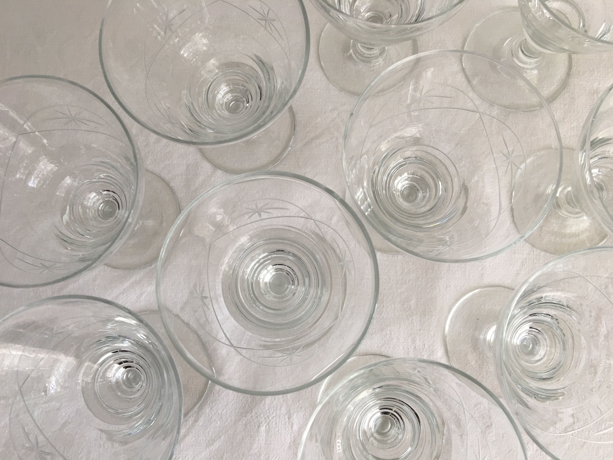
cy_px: 230
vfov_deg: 48.2
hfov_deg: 61.7
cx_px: 306
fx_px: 514
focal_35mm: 29
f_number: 2.2
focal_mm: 4.15
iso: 25
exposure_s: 1/33
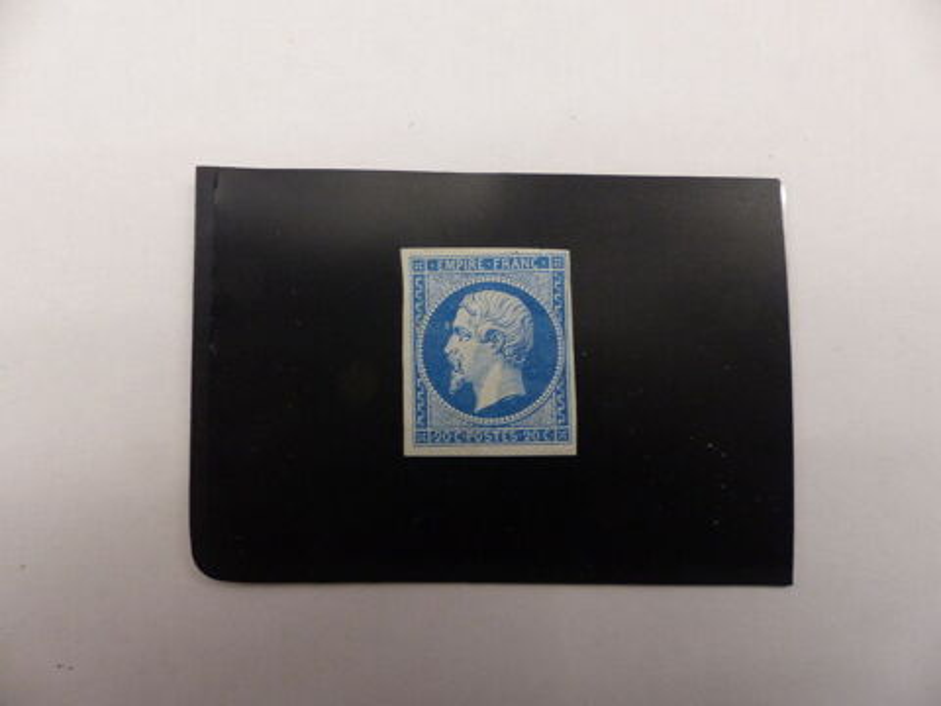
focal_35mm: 25
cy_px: 353
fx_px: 680
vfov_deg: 54.9
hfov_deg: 69.4
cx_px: 470
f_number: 2.8
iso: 320
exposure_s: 1/60
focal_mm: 4.5
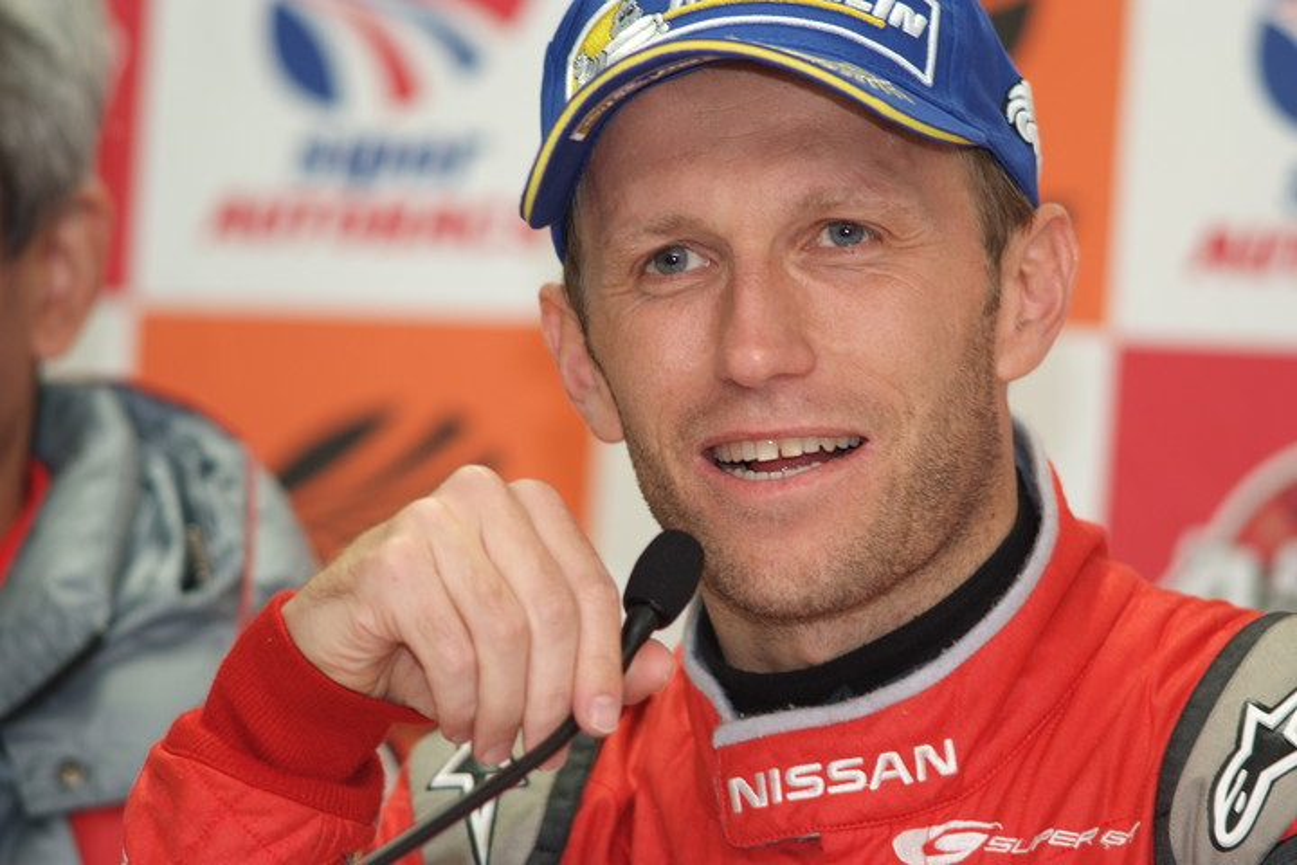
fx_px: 9727
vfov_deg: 5.1
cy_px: 432
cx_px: 648
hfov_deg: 7.6
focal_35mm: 270
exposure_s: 1/125
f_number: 2.8
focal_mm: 180
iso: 400
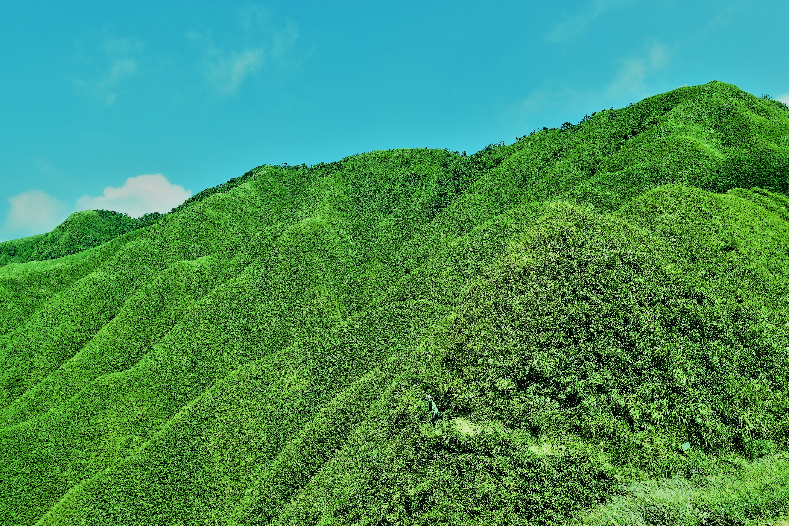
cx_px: 385
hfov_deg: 71.5
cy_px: 255
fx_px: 548
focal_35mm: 25
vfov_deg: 51.3
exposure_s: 1/250
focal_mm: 9
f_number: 5.6
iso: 100
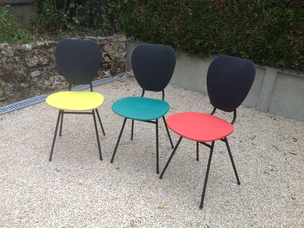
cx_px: 156
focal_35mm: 36
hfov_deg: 51.3
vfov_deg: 39.7
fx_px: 316
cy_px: 116
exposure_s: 1/217
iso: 50
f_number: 2.4
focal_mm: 4.28
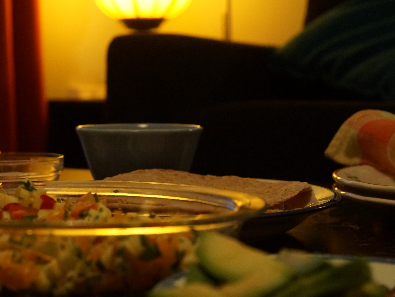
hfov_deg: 27.1
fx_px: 810
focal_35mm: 71
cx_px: 103
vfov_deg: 20.7
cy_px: 146
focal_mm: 30
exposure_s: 1/60
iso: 1600
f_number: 4
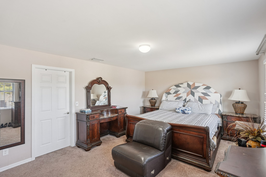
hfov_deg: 91.6
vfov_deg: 68.9
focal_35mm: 18
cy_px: 88
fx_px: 129
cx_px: 133
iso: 400
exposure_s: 1/13
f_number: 8
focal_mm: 17.5
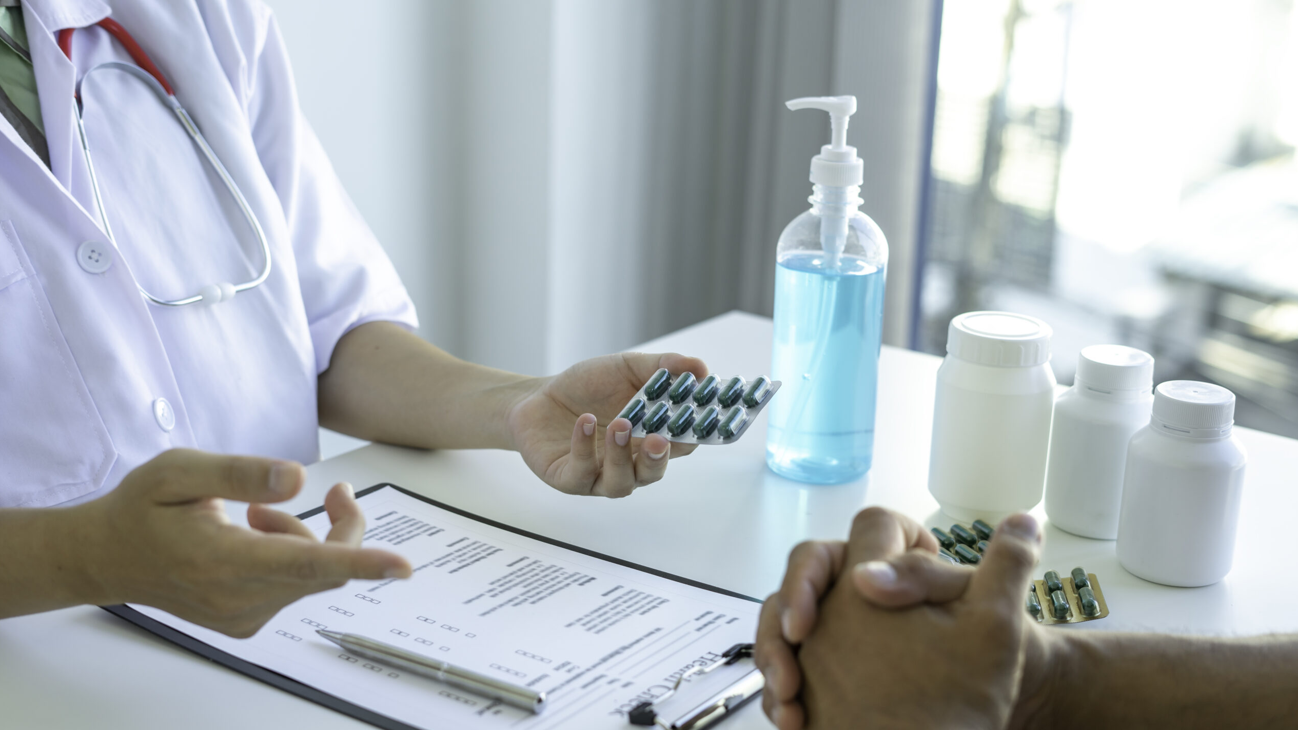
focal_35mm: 53
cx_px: 647
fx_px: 1824
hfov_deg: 39.2
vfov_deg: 22.6
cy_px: 421
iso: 125
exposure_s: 1/160
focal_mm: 50
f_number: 3.2
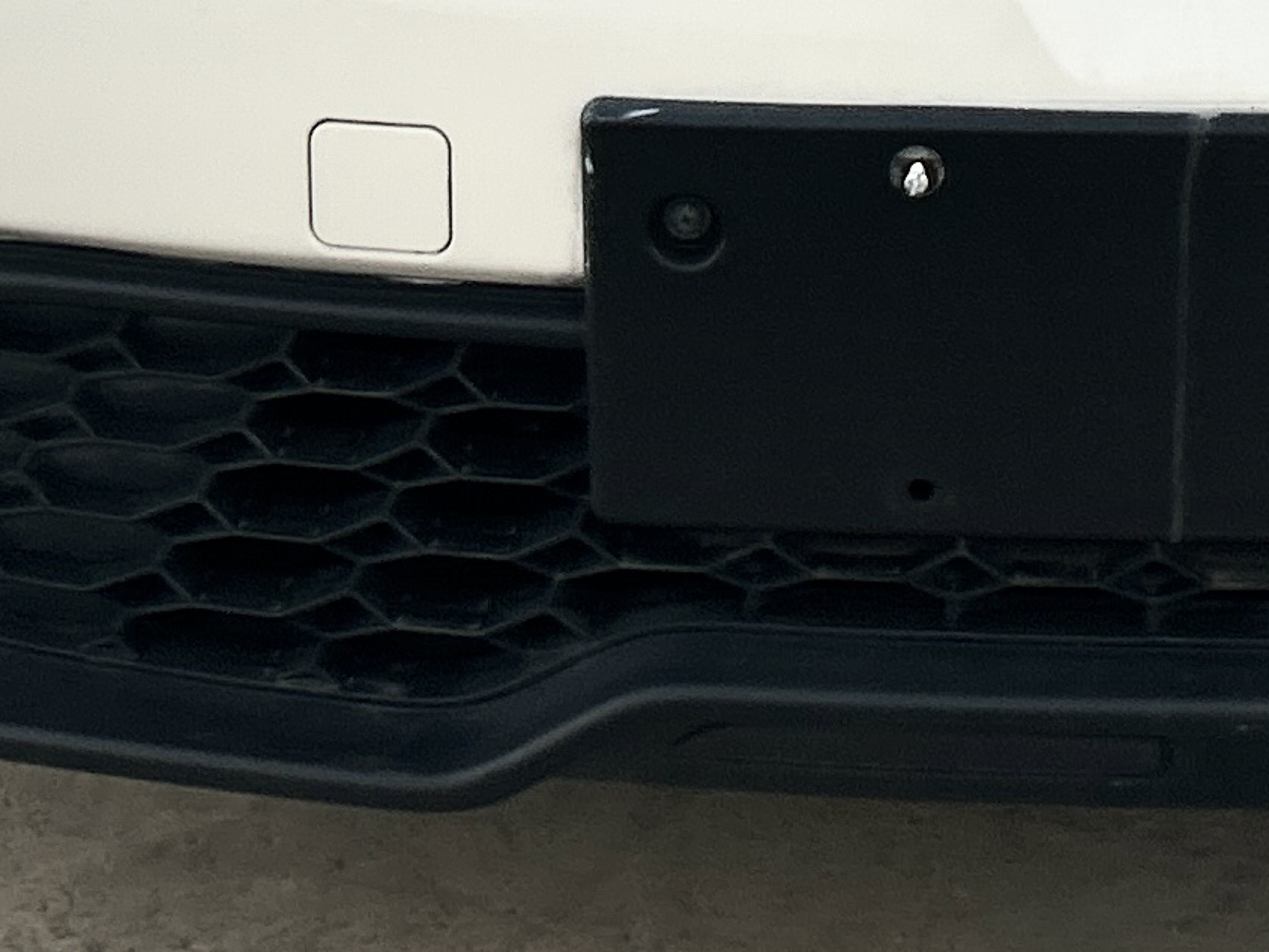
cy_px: -746
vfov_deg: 11.2
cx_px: 1050
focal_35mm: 124
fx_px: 4546
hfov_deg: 15.8
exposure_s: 1/121
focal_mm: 5.7
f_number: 1.5
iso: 80
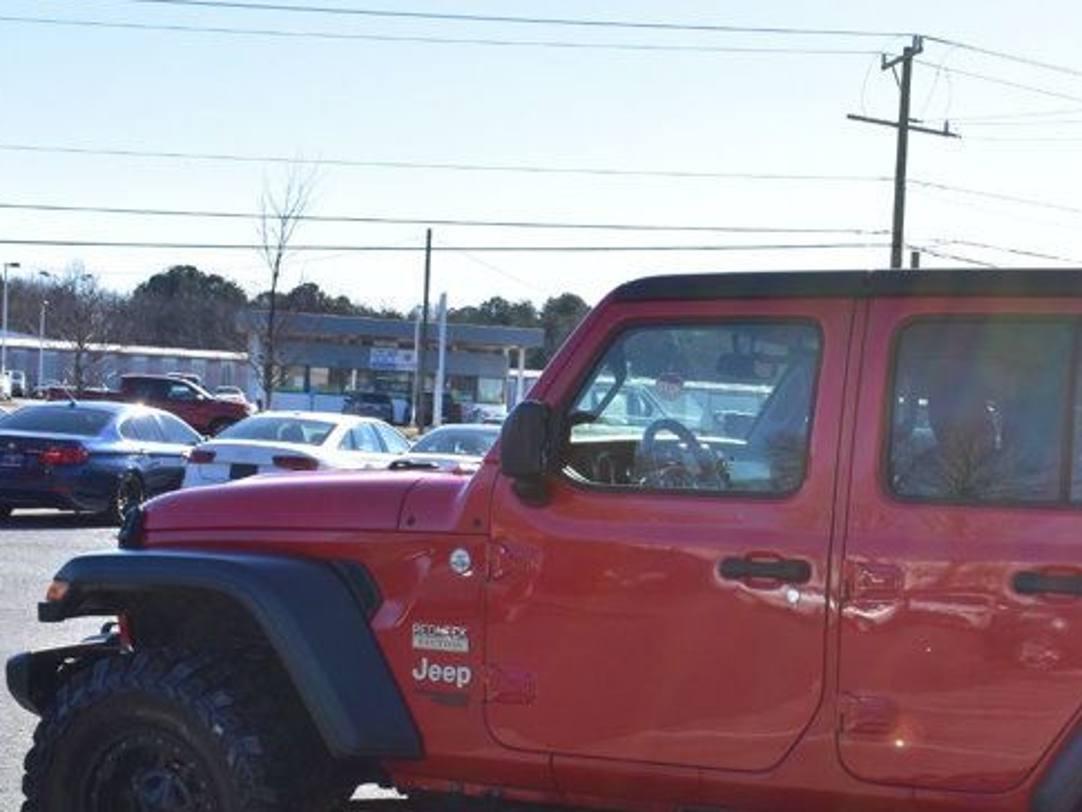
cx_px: 966
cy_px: 540
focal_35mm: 67
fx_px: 2095
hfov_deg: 27.9
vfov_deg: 21.9
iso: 400
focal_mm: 22
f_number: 11
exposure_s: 1/500
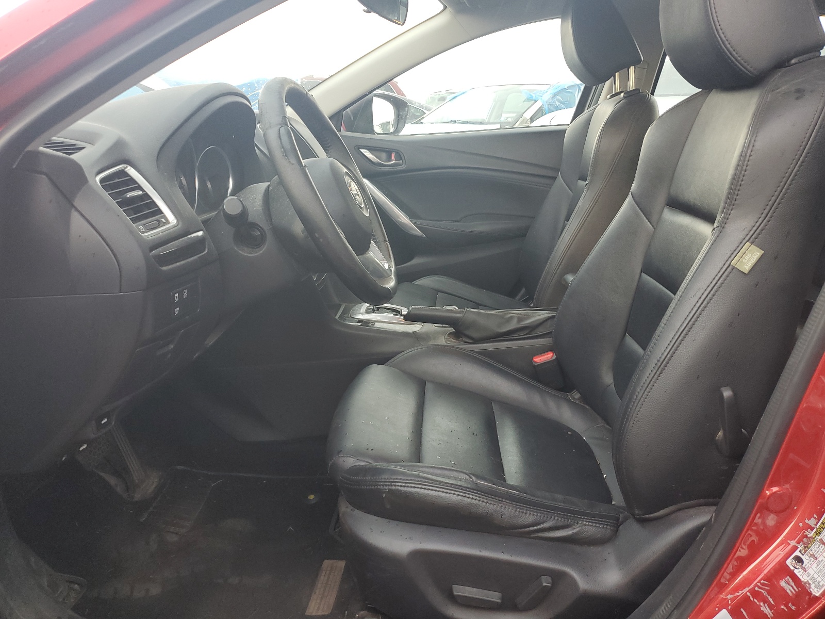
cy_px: 310
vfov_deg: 53.1
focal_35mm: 26
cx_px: 412
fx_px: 620
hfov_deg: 67.3
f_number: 1.5
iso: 69
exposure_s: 1/120
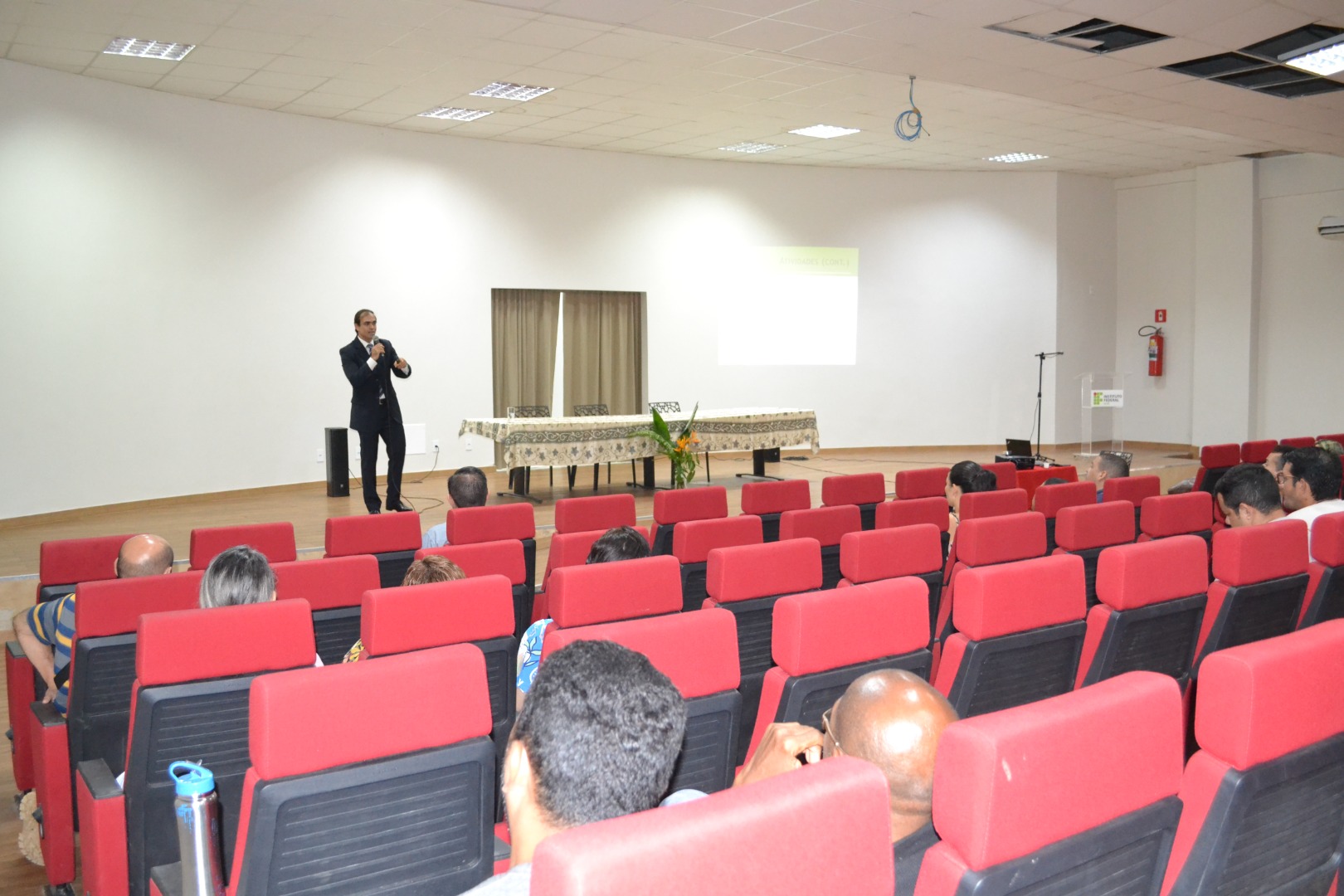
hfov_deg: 57.2
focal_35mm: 33
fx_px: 1232
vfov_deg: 40.0
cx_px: 672
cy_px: 448
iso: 3200
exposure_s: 1/60
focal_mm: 22
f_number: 3.8
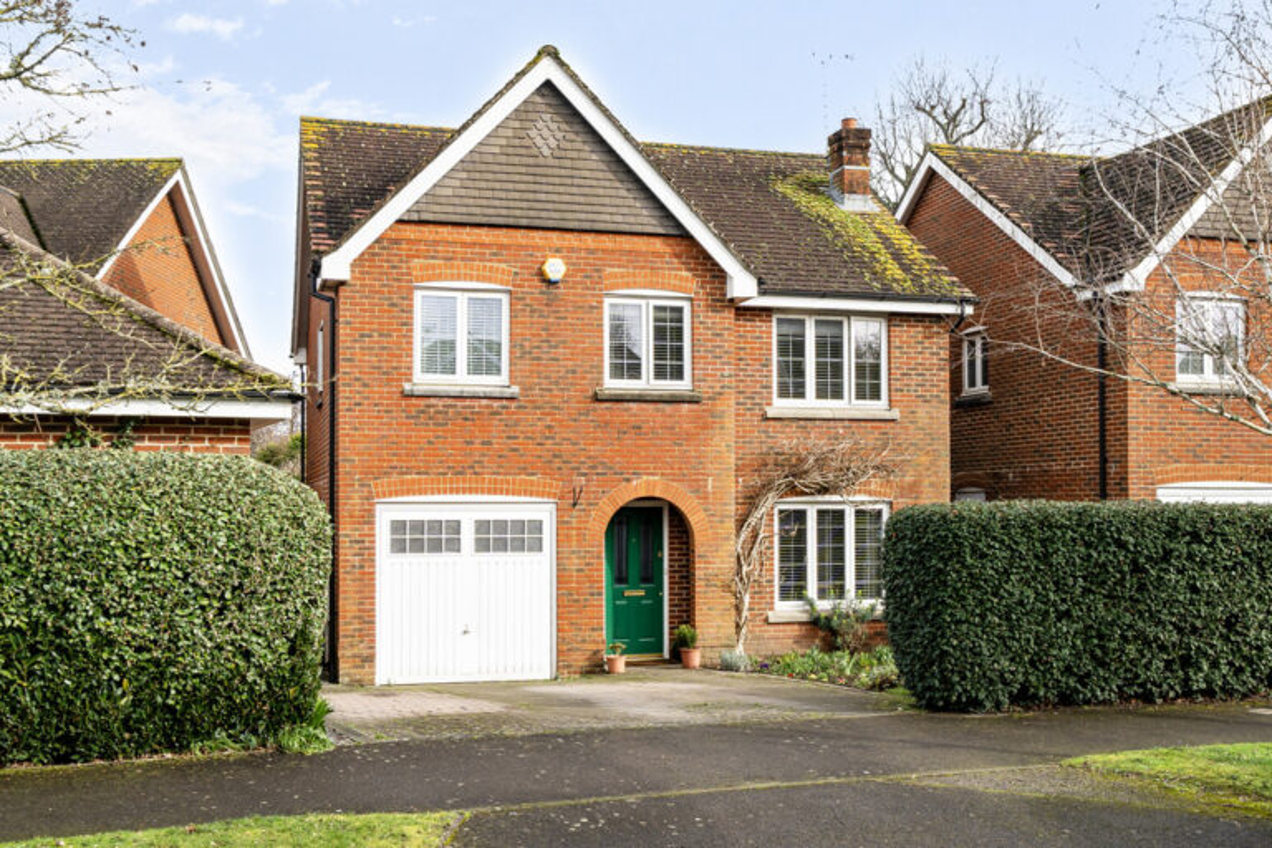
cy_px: 424
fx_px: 1272
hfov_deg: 53.1
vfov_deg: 36.9
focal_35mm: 36
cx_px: 636
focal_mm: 24
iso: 400
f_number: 8
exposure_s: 1/200
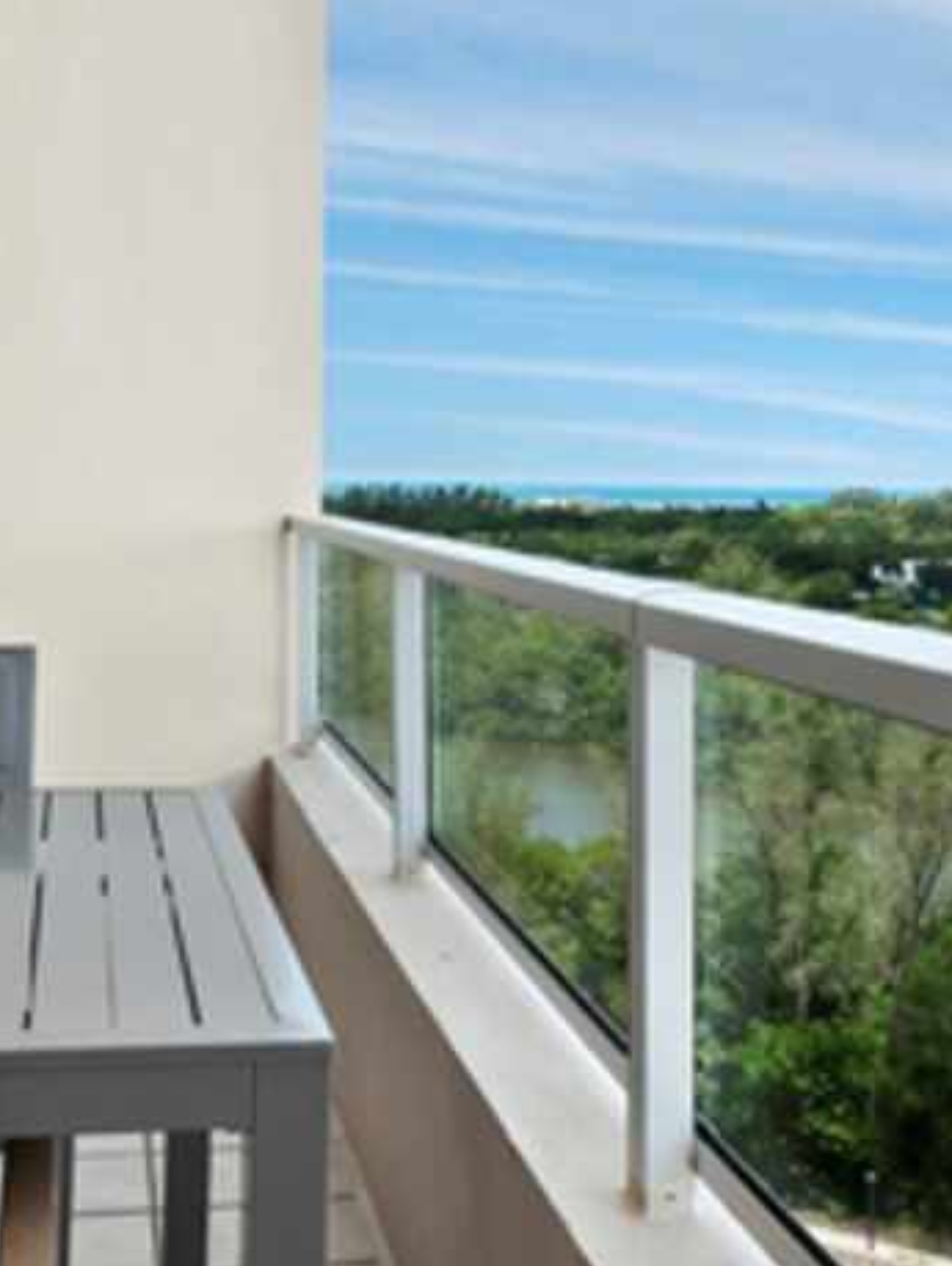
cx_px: 345
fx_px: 1428
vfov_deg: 47.1
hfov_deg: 36.6
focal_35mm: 39
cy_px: 433
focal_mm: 7
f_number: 11
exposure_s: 1/80
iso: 400
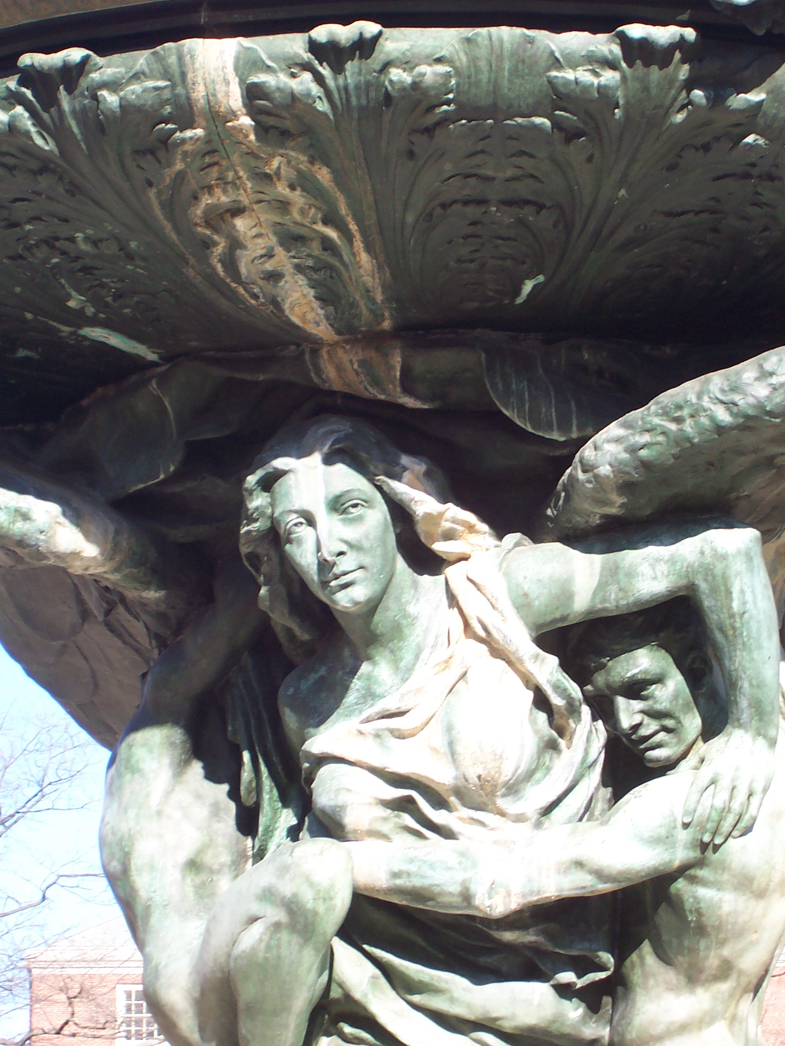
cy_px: 523
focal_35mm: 111
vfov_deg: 17.7
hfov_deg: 13.3
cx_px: 392
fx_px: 3356
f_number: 4.8
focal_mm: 16.8
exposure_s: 1/180
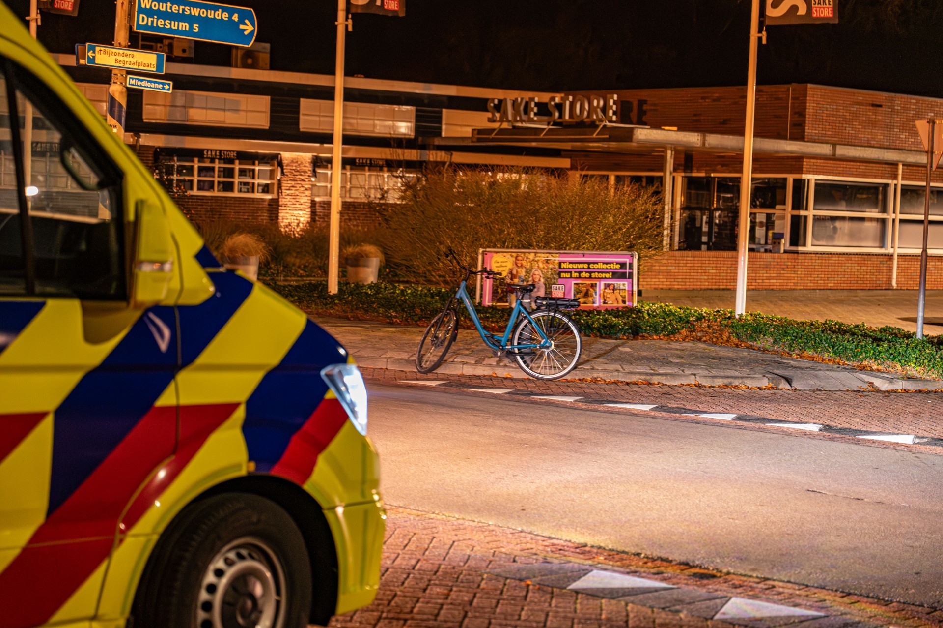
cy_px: 314
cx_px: 472
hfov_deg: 28.9
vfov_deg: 19.4
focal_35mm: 70
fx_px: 1832
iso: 10000
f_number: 2.8
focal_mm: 70
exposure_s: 1/20
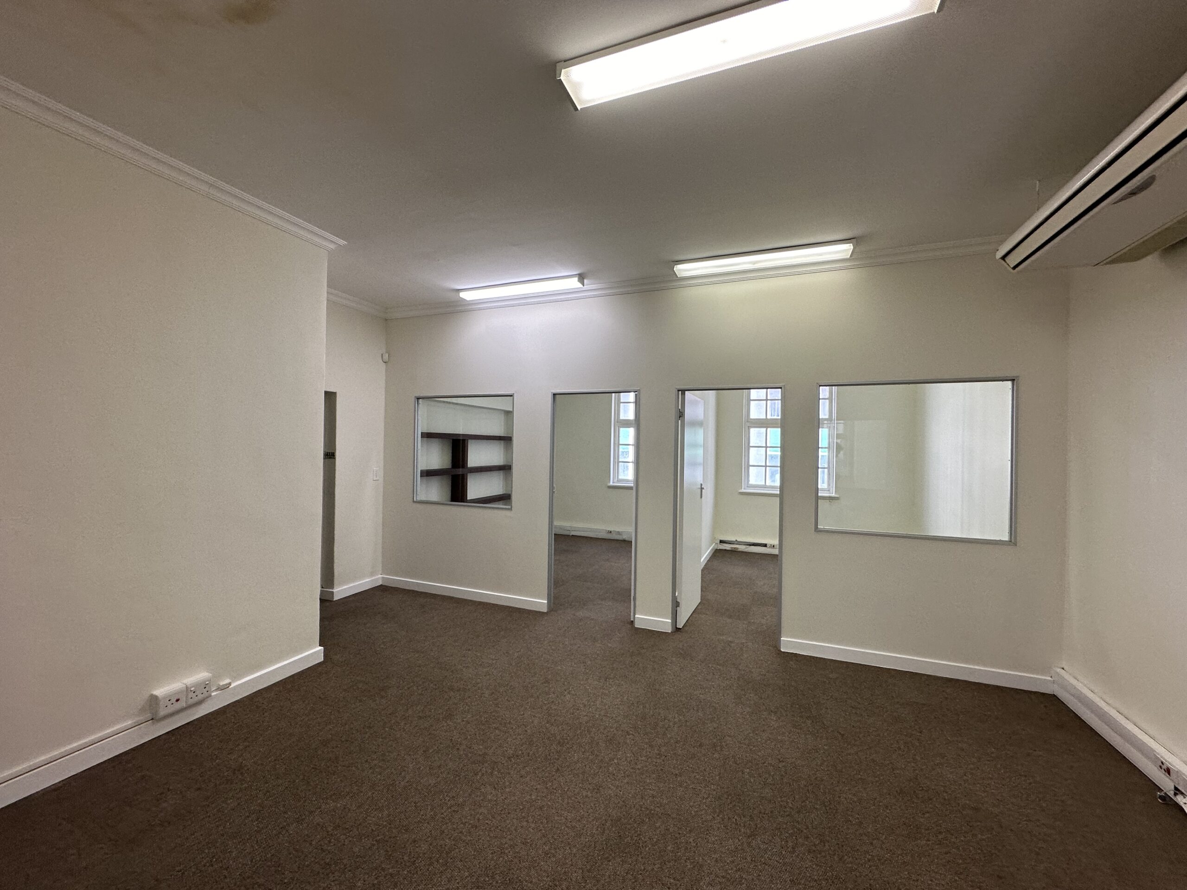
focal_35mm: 14
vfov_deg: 85.7
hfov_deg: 102.1
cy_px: 445
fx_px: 480
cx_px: 594
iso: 100
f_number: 2.2
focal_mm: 2.22
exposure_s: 1/100
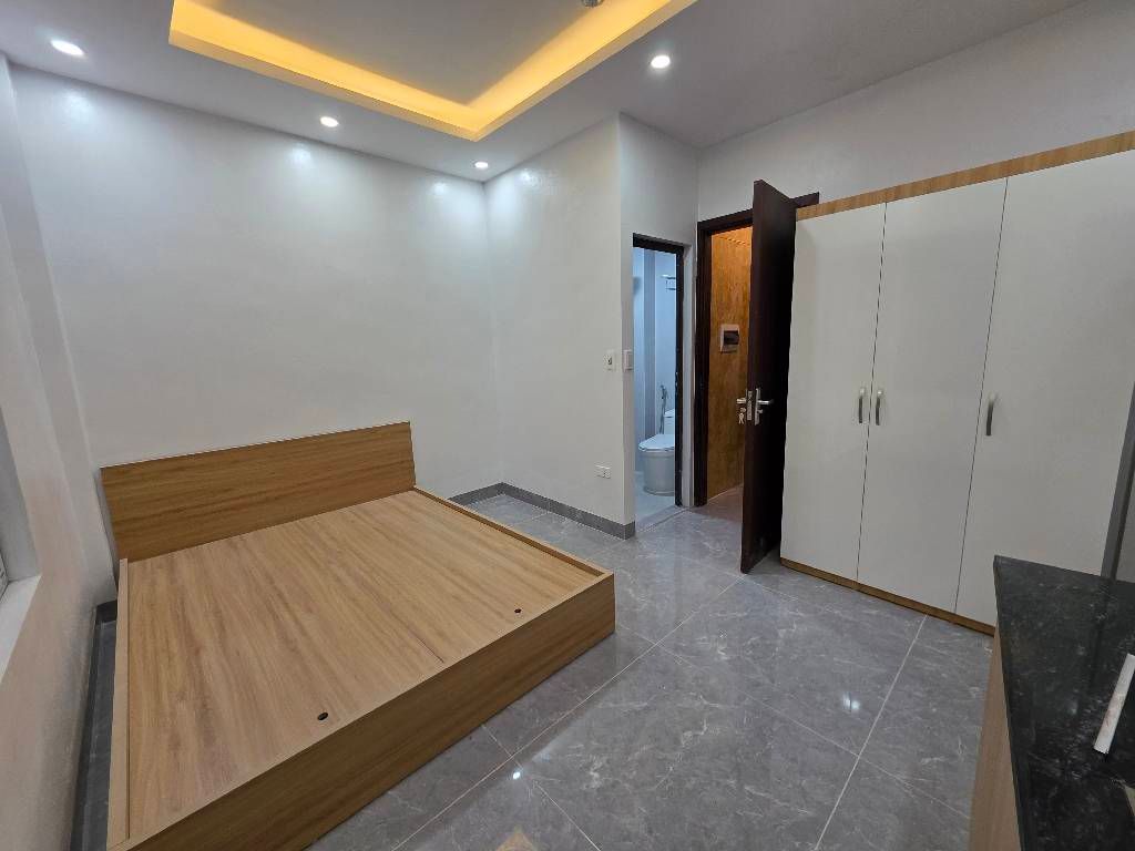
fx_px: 426
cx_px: 568
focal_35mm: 13
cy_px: 426
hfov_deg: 106.2
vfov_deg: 89.9
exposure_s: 1/101
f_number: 1.9
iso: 125
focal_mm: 2.2
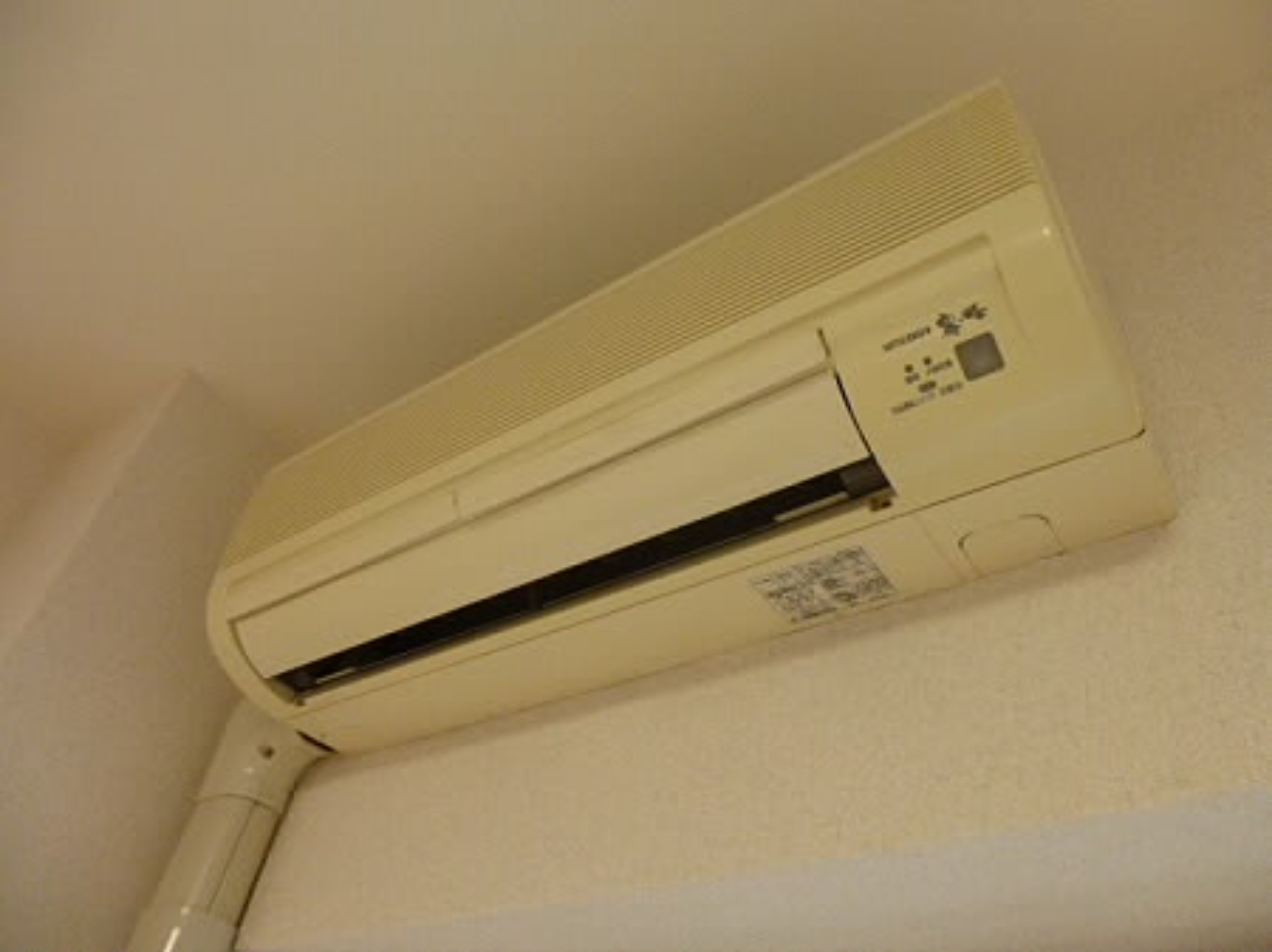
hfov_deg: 69.4
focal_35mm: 25
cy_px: 476
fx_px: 918
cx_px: 636
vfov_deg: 54.8
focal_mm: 4.5
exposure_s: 1/60
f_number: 3.1
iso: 400
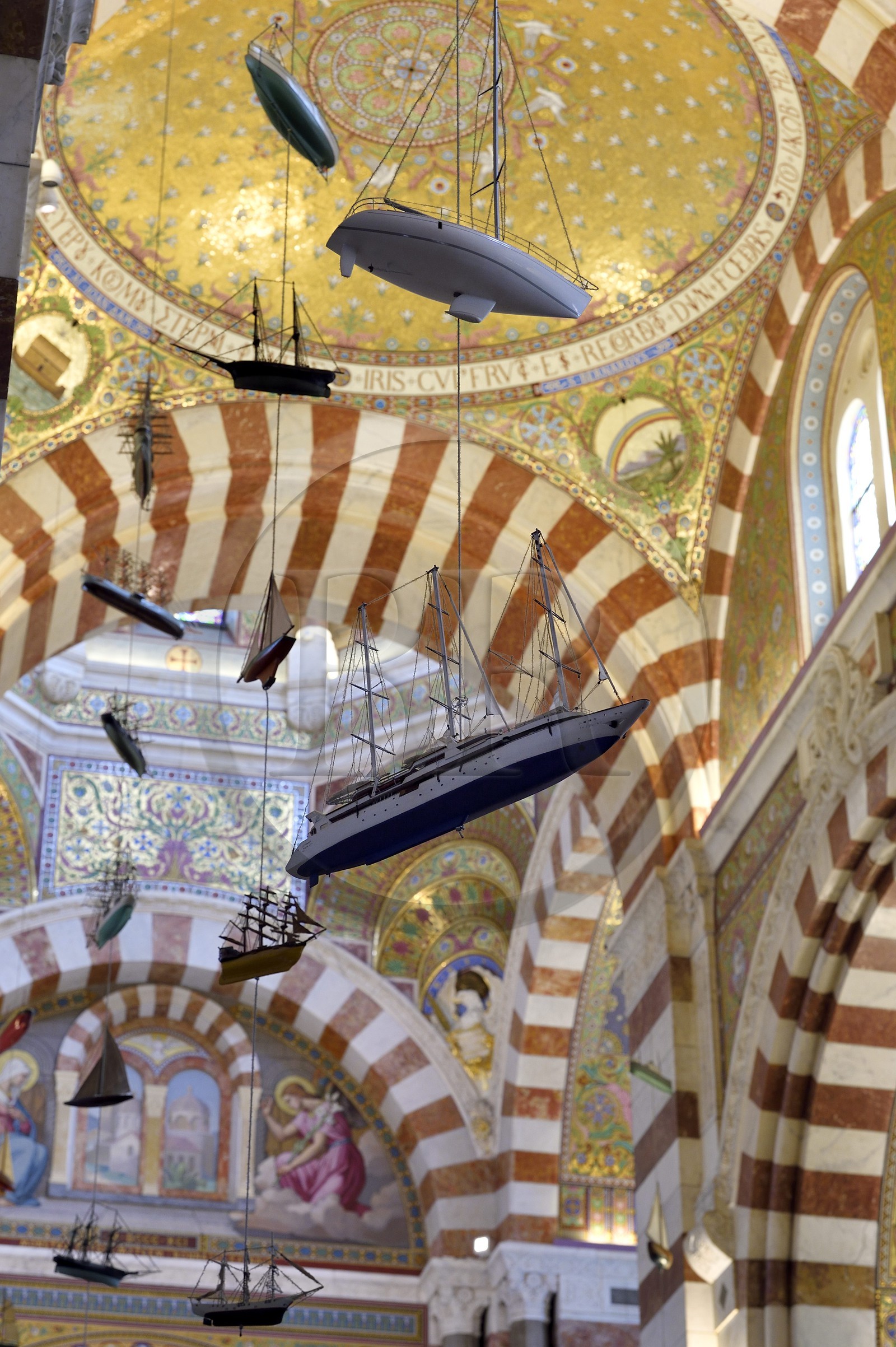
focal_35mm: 72
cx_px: 448
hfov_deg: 18.9
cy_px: 674
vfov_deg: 28.1
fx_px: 2692
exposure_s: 1/50
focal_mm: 72
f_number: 6.3
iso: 800
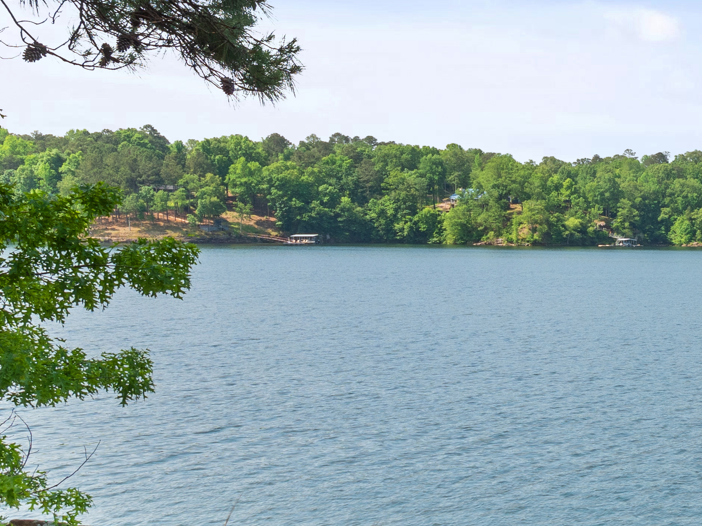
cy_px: 362
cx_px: 907
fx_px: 973
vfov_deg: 30.0
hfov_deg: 31.1
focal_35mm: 48
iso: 200
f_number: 5.6
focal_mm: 8
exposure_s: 1/160
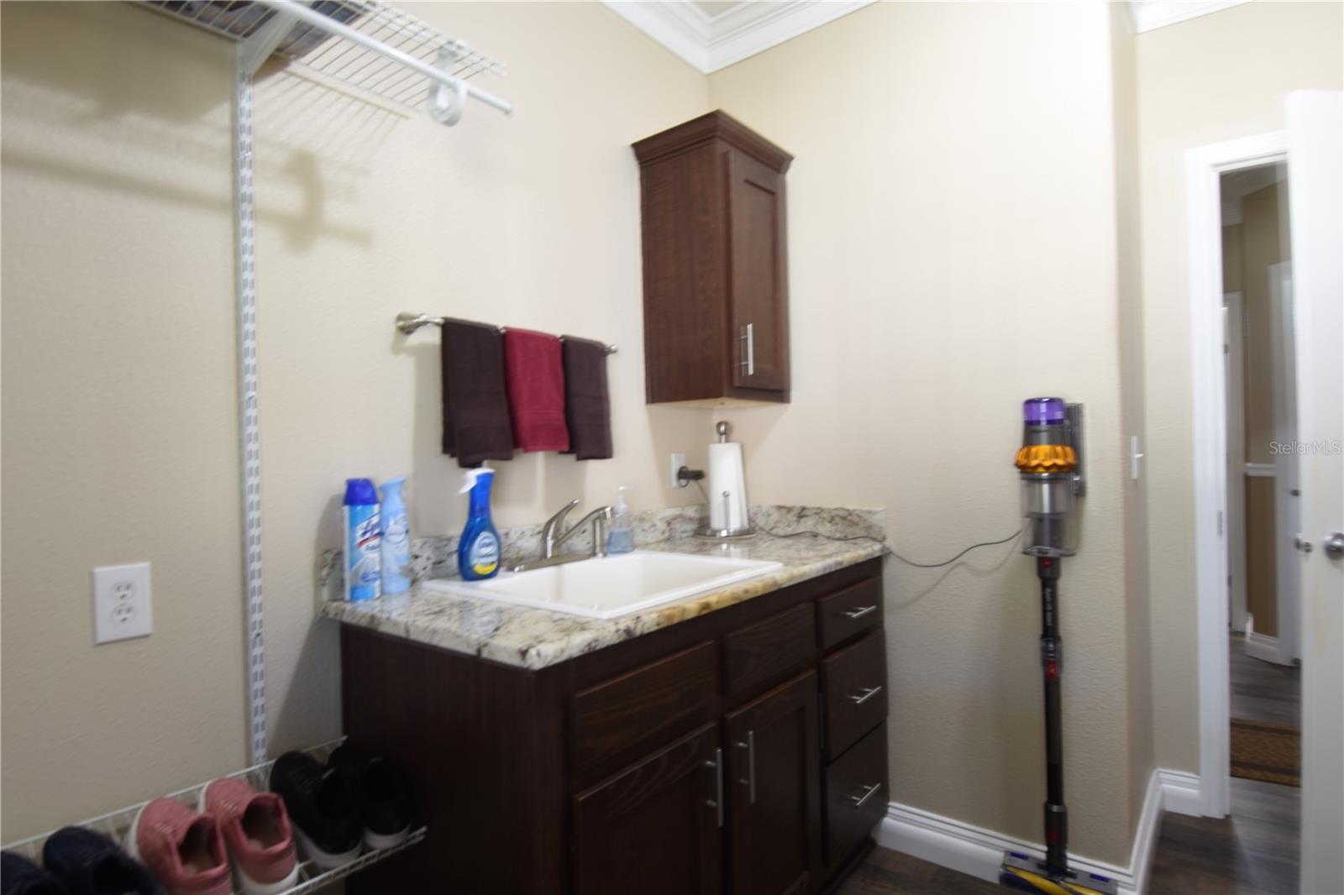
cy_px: 448
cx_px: 672
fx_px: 672
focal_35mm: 18
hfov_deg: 90.0
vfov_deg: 67.4
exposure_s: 1
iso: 100
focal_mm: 12
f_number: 6.3
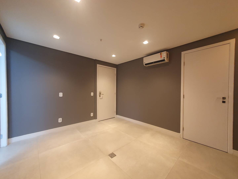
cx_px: 119
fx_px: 89
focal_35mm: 13
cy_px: 90
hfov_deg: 106.2
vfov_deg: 89.9
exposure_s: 1/40
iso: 320
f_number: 2.2
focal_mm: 1.8
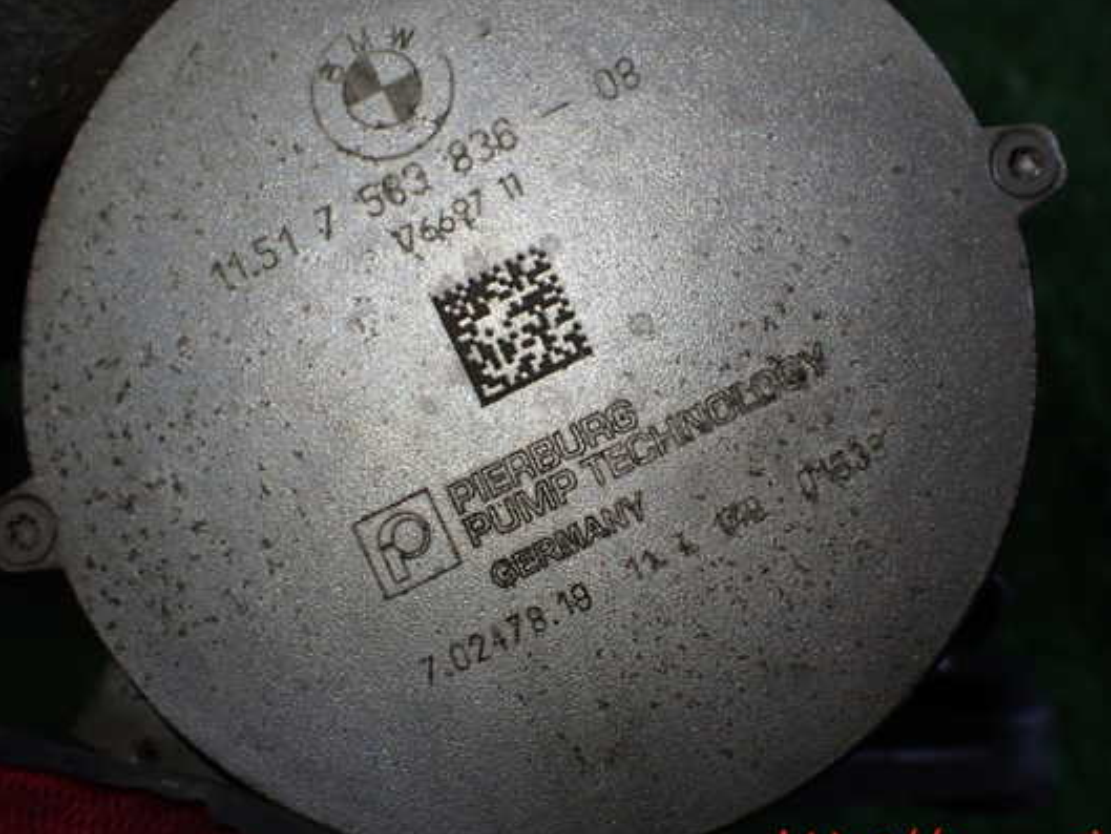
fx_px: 1091
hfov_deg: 53.8
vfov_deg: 41.8
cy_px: 405
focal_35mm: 34
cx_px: 624
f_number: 2.3
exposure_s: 1/125
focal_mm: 5.4
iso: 160
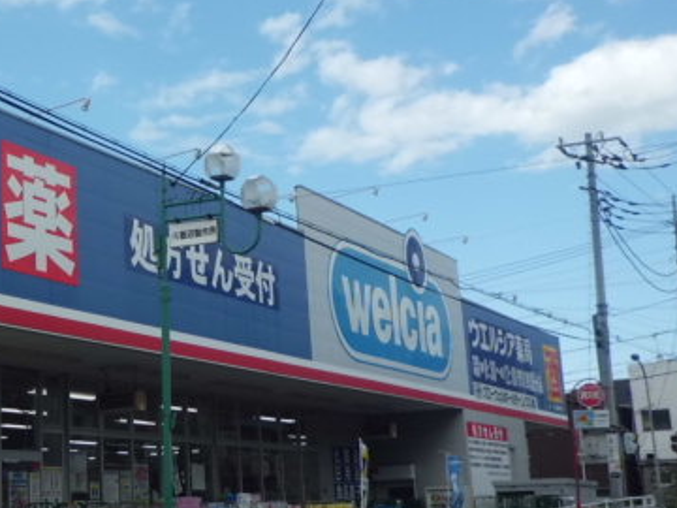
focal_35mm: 64
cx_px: 92
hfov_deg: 29.3
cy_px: 245
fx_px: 1252
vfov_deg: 22.9
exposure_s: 1/100
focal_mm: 6.4
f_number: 8.8
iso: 64
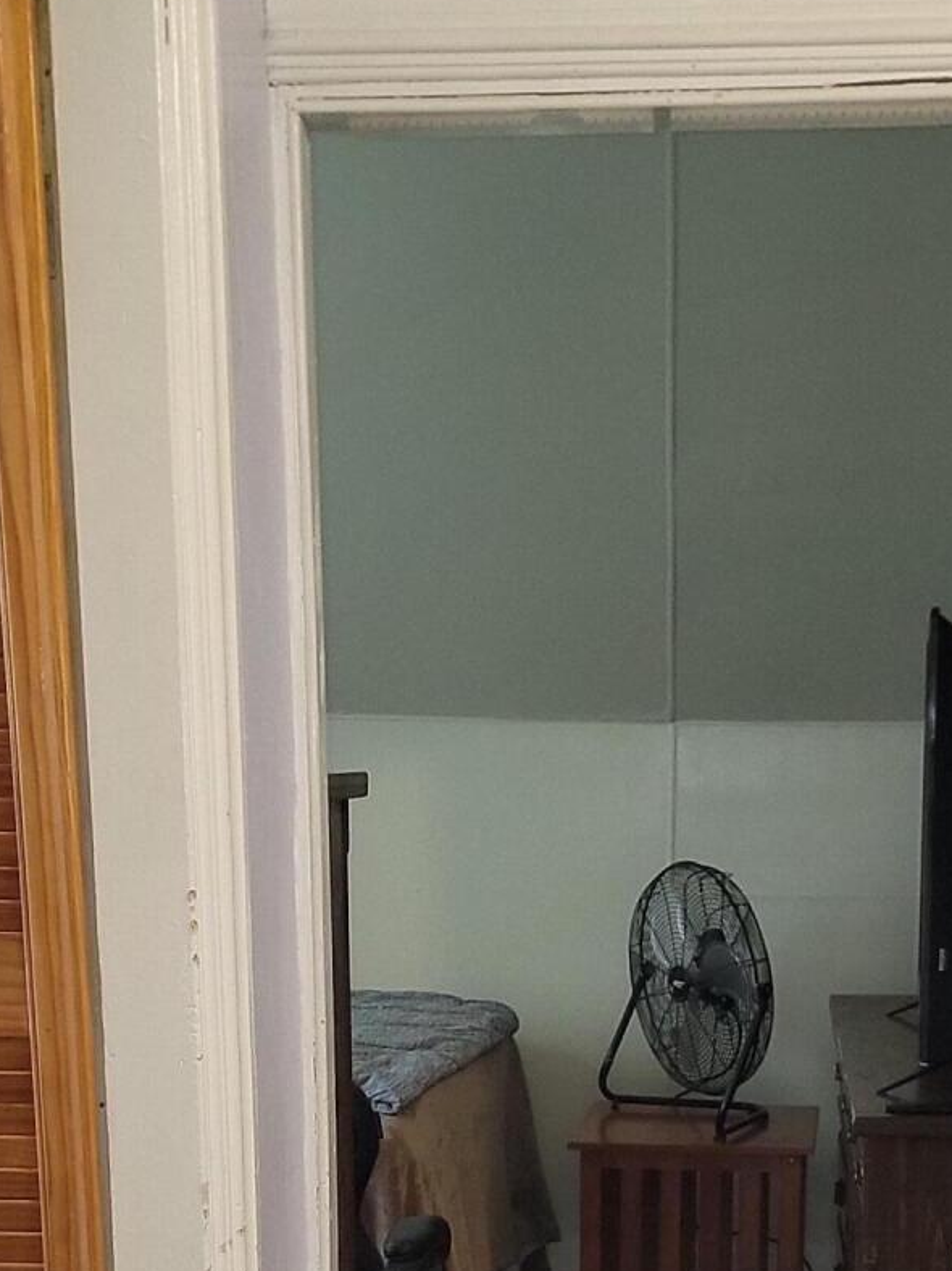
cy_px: 1255
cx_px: 633
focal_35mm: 61
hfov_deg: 23.9
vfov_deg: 29.7
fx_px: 2237
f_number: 1.8
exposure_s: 1/30
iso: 400
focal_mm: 6.7
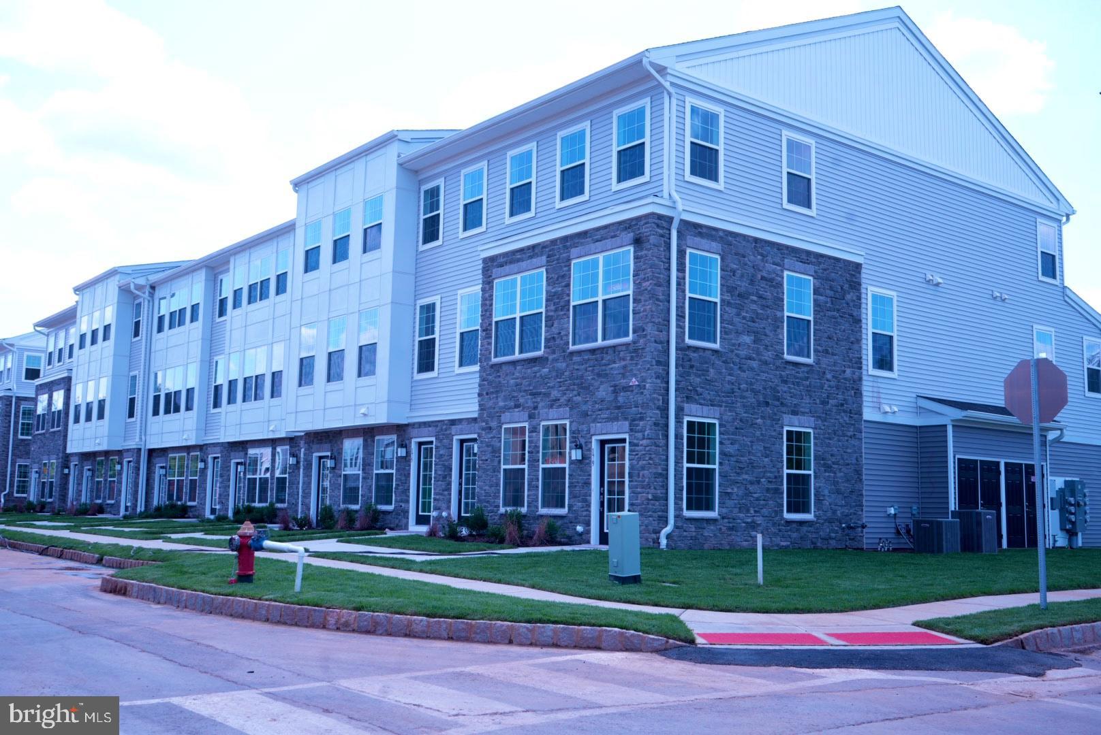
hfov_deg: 54.4
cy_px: 368
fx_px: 1071
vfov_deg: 37.9
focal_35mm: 35
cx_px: 550
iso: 100
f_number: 8
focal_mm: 35
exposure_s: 1/100
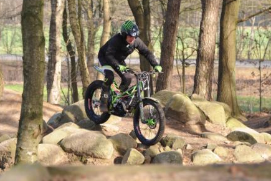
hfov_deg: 13.2
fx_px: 1167
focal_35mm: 155
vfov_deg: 8.9
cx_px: 132
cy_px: 95
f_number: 6.3
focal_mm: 135
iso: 250
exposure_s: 1/160
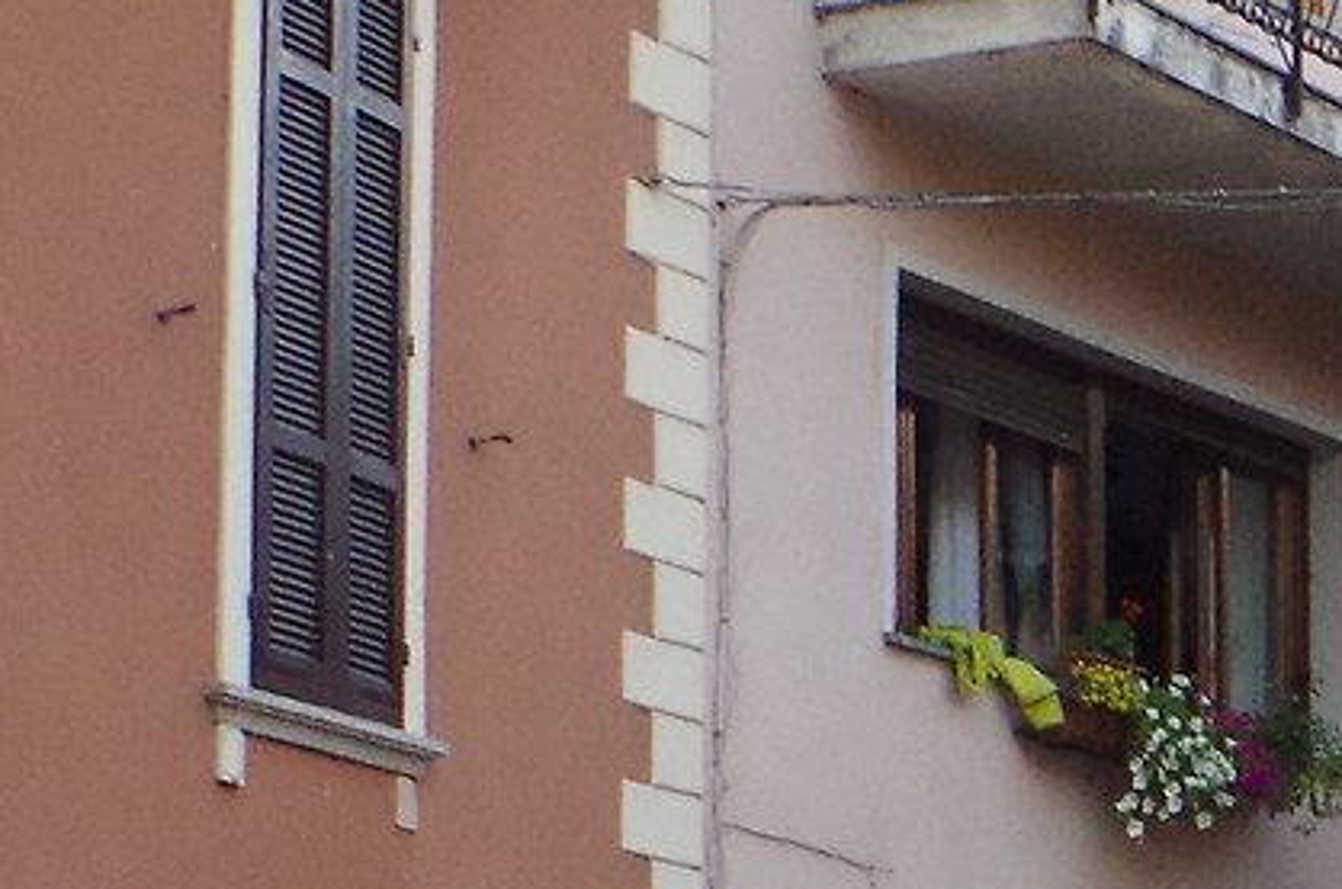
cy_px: 1279
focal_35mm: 155
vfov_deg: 8.6
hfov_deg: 12.2
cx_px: 2434
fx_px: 5767
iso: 2000
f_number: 11
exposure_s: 1/125
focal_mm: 18
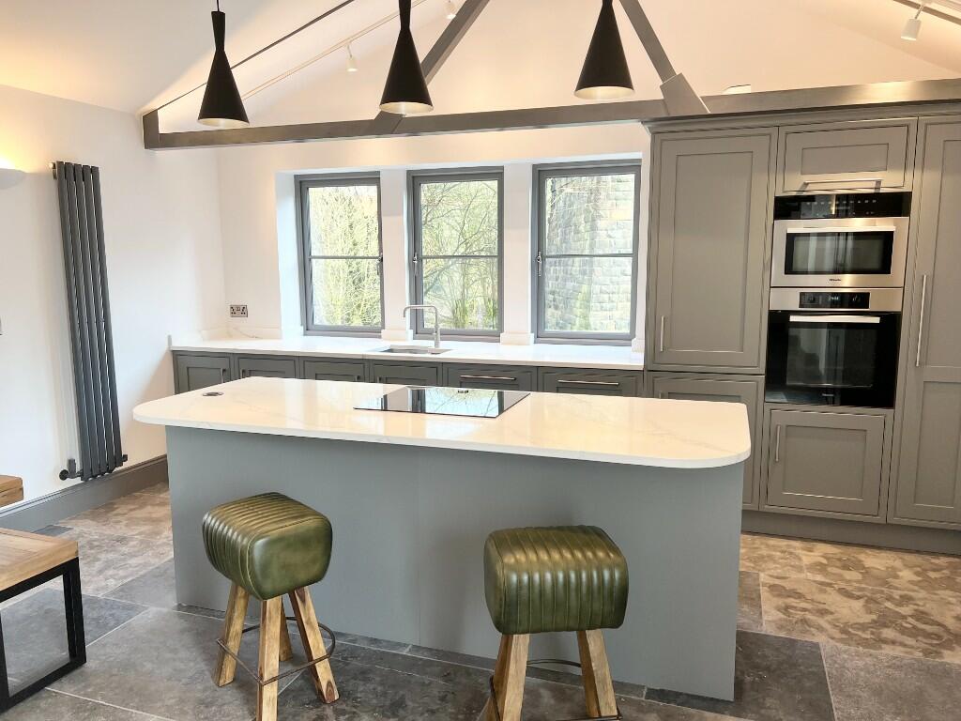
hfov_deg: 67.3
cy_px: 360
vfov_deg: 53.1
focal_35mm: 26
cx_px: 480
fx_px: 722
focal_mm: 5.7
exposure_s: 1/100
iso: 50
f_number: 1.5
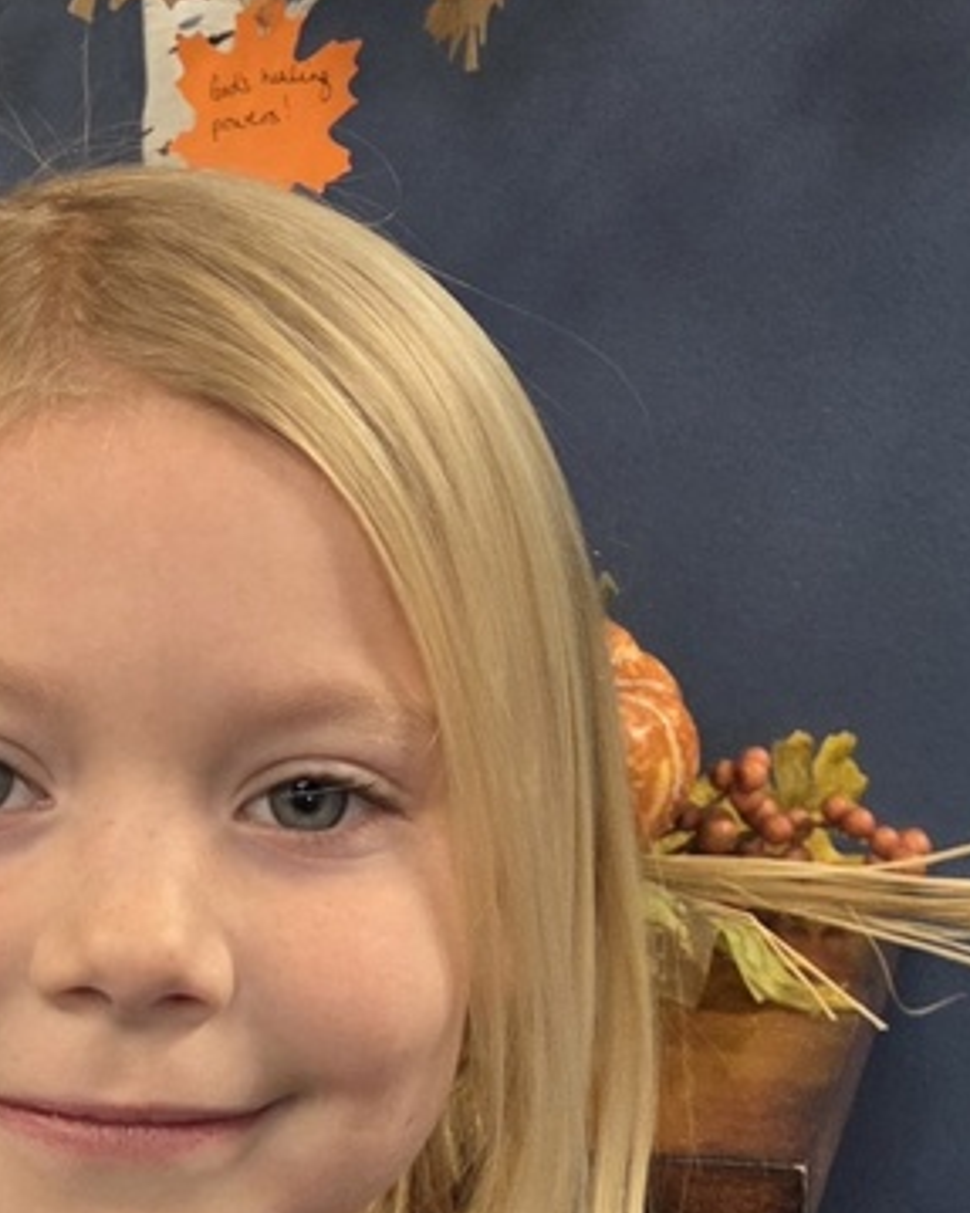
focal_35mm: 64
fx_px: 2298
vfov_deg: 29.3
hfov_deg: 23.4
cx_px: 169
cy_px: 851
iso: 320
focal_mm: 5.4
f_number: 1.8
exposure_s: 1/120
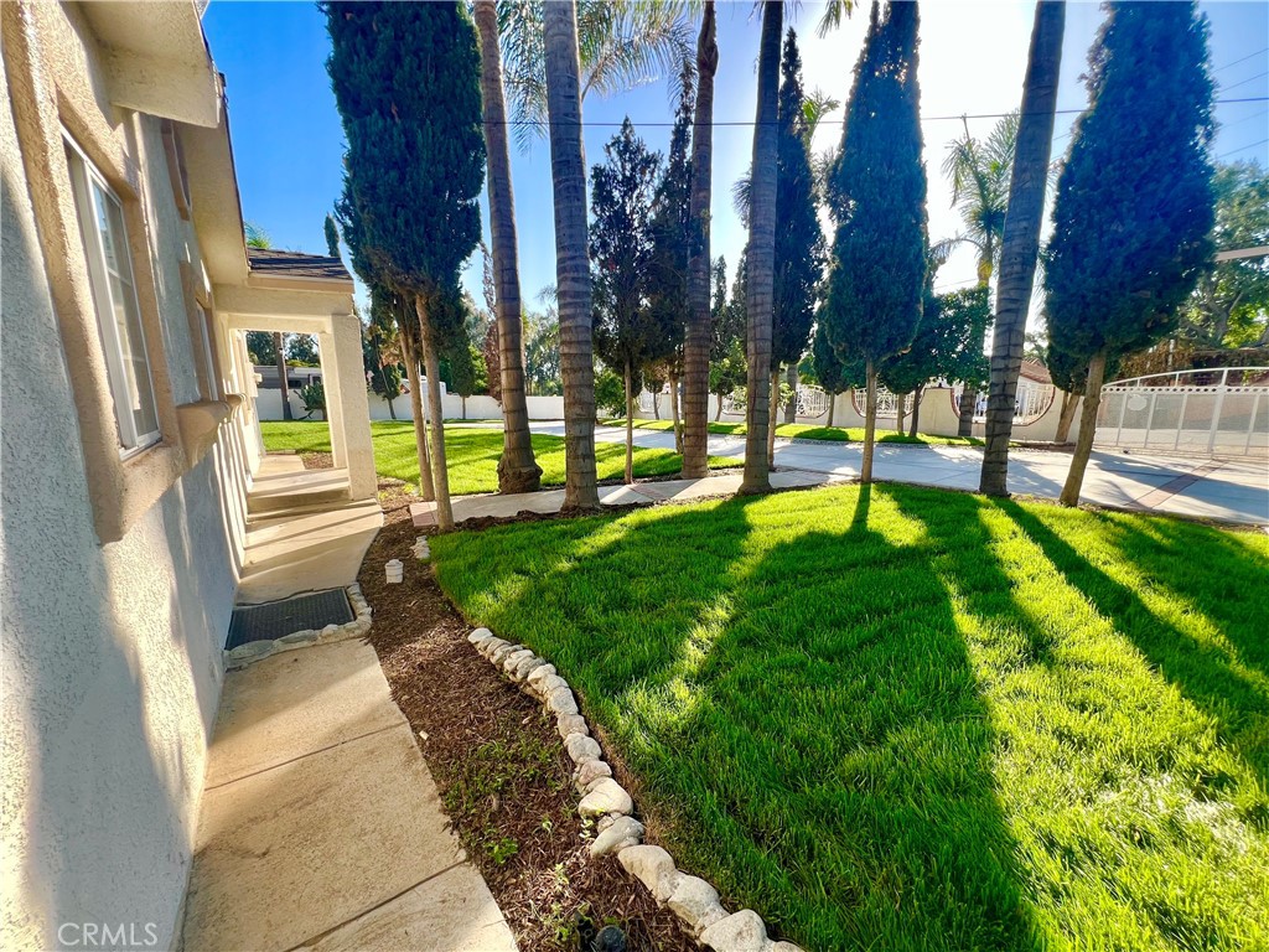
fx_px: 477
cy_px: 476
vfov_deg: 89.9
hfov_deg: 106.2
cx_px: 634
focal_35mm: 13
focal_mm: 1.57
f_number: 1.8
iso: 32
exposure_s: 1/273
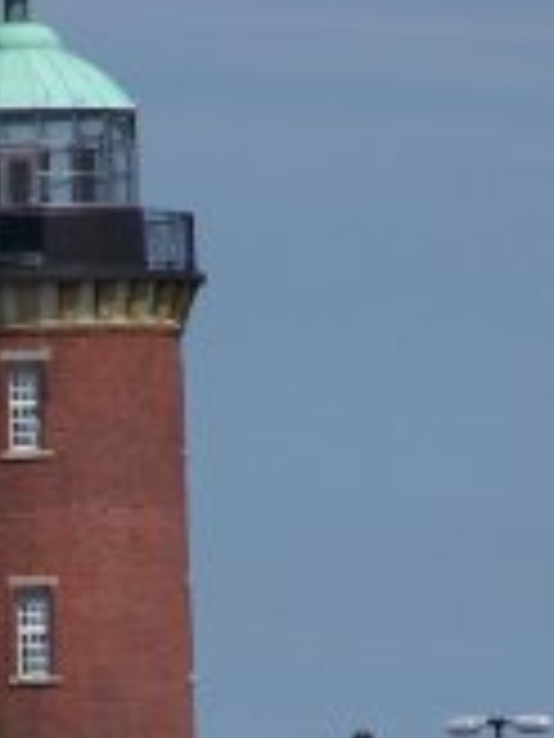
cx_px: 36
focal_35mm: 894
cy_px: 518
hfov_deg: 1.7
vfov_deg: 2.2
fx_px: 19077
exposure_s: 1/1000
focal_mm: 60.8
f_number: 5
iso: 80
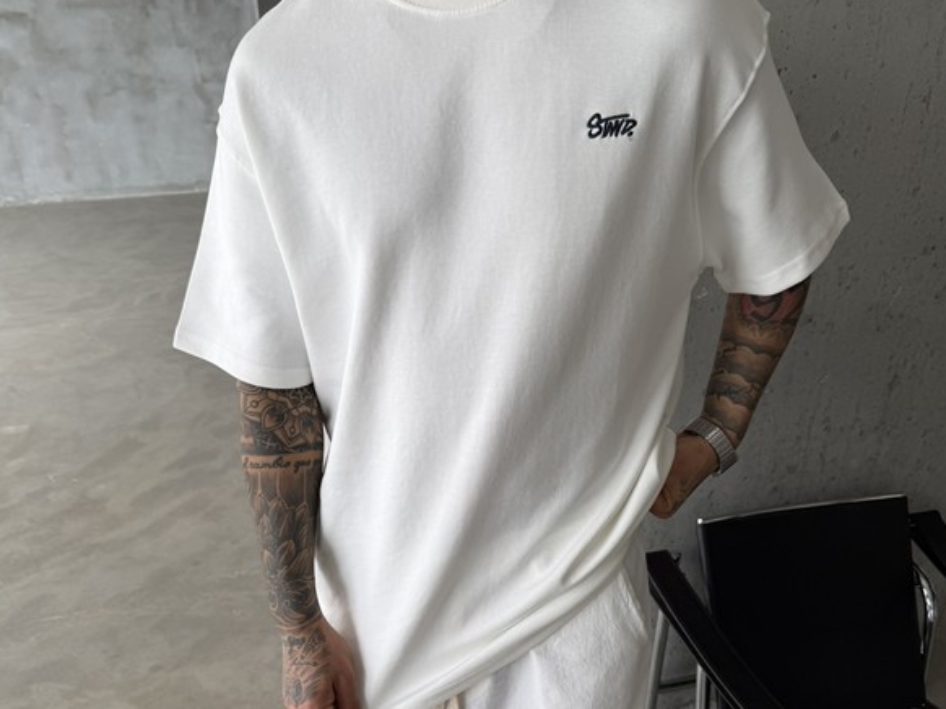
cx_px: 470
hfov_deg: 55.4
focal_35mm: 33
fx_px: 901
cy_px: 488
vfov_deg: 42.2
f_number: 1.78
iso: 50
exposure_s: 1/140
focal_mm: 6.76
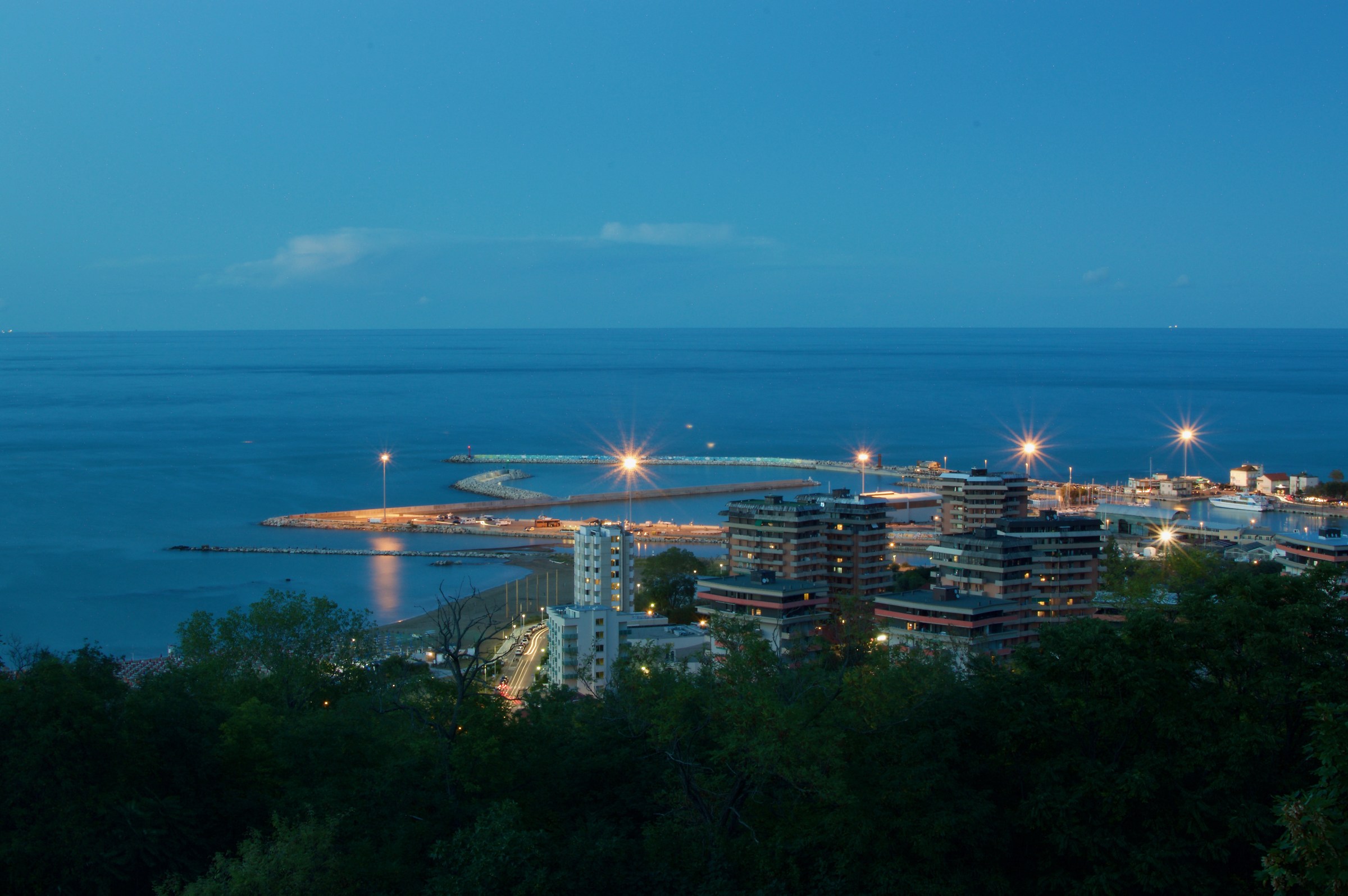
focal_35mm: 52
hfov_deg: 37.9
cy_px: 448
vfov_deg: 25.7
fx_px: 1964
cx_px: 674
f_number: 22
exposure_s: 30
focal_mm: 35
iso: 100
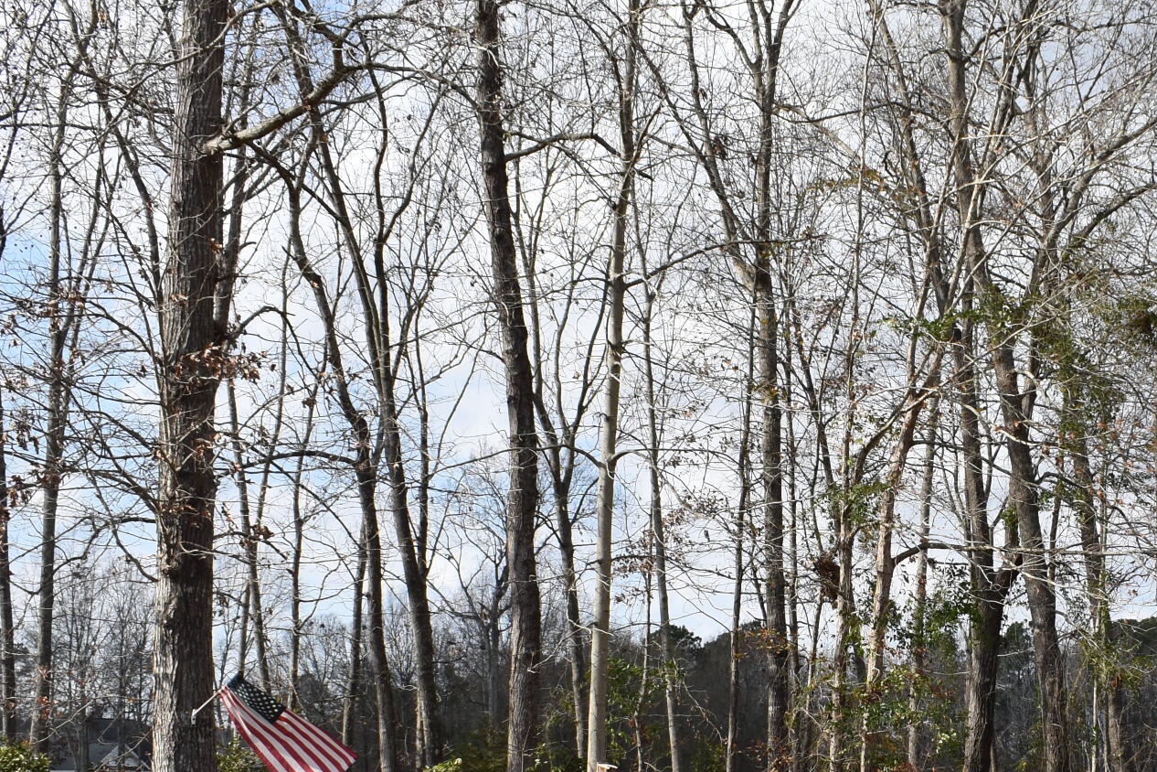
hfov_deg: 30.4
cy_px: 684
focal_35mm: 64
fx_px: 2057
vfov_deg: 20.8
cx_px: 970
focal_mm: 18
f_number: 9
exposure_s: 1/320
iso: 200
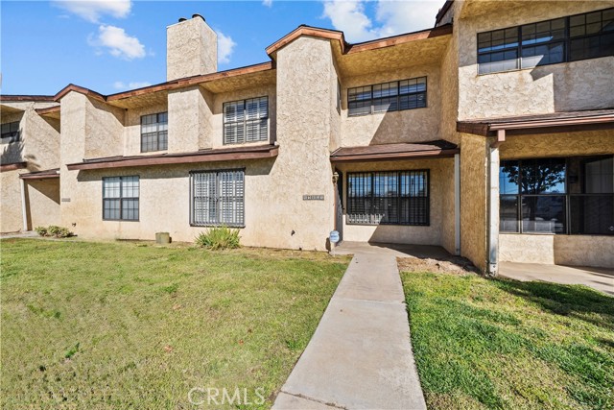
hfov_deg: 108.3
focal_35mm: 13
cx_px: 307
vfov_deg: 85.5
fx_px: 222
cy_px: 205
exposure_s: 1/320
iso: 250
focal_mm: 13
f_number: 9
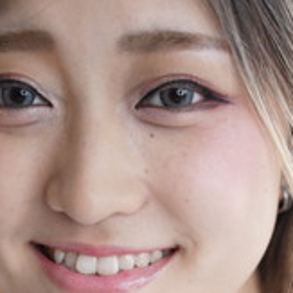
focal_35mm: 157
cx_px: 166
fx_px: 1503
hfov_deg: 11.1
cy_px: 487
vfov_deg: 10.6
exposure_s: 1/800
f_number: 2.8
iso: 3200
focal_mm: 47
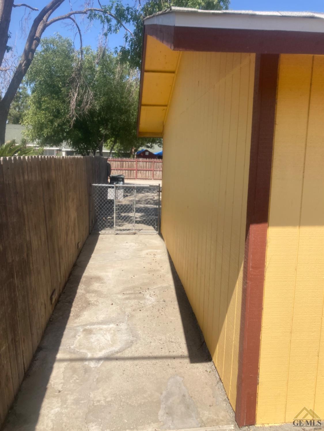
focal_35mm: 28
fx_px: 349
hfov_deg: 49.7
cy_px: 216
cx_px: 162
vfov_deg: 63.4
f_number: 1.8
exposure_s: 1/1946
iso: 20
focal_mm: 3.99
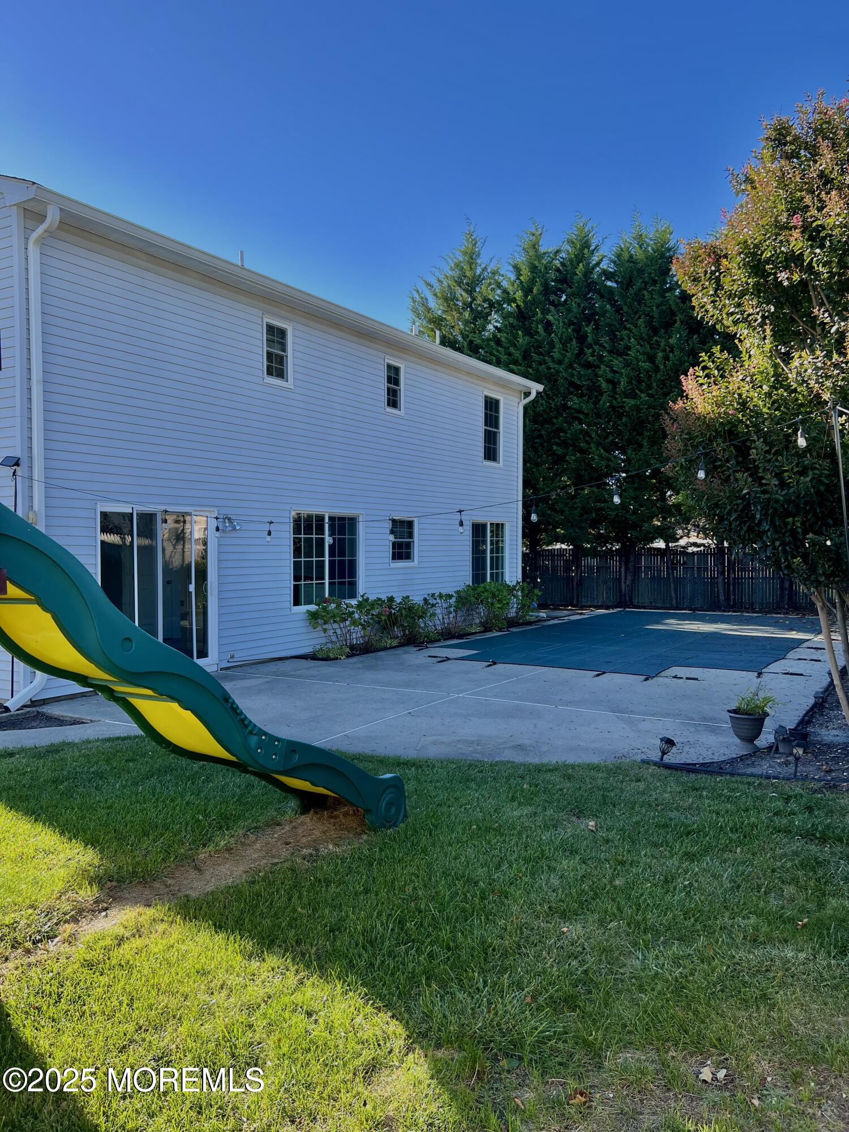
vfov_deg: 67.3
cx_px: 424
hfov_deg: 53.1
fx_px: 850
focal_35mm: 26
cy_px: 566
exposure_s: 1/1183
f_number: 1.5
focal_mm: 5.7
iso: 50
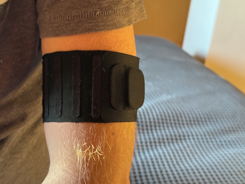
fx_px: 340
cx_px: 122
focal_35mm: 48
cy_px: 92
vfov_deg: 30.3
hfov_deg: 39.7
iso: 320
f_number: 1.78
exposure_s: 1/40
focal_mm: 6.76
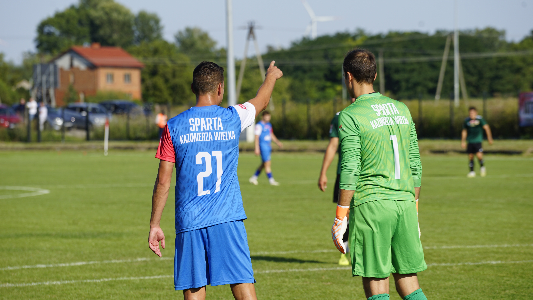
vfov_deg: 5.8
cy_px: 159
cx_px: 267
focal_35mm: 210
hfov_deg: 10.3
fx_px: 2968
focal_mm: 200
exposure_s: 1/320
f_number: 7.1
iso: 100
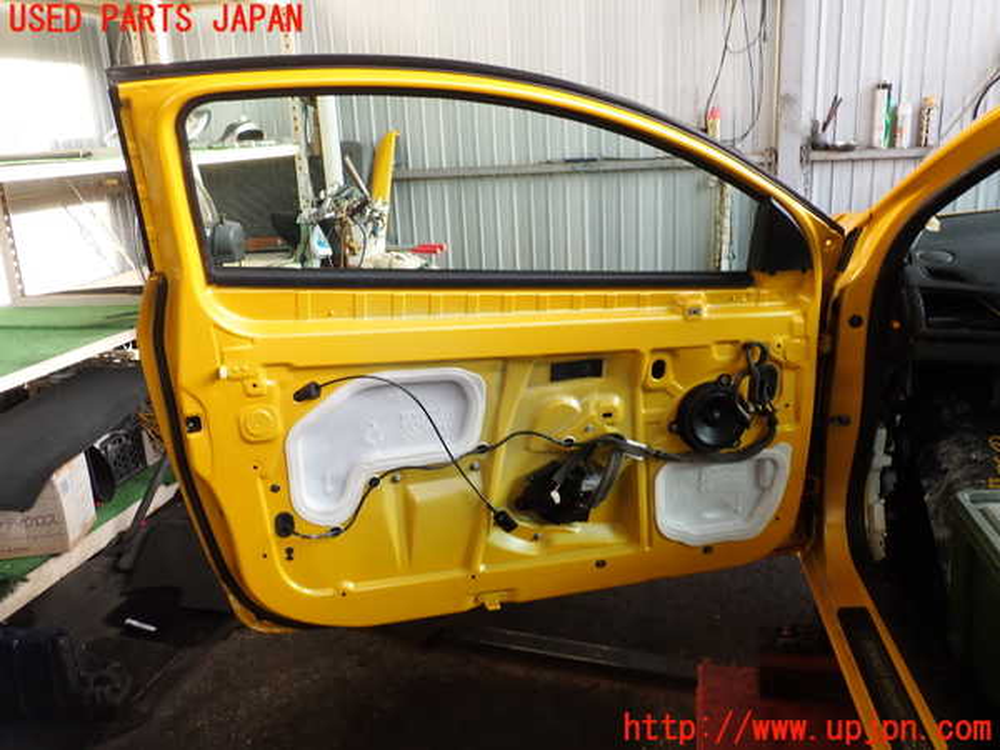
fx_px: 867
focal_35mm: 30
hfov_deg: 60.0
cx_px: 500
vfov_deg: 46.8
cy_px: 375
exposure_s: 1/60
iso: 100
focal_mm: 5.4
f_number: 3.2
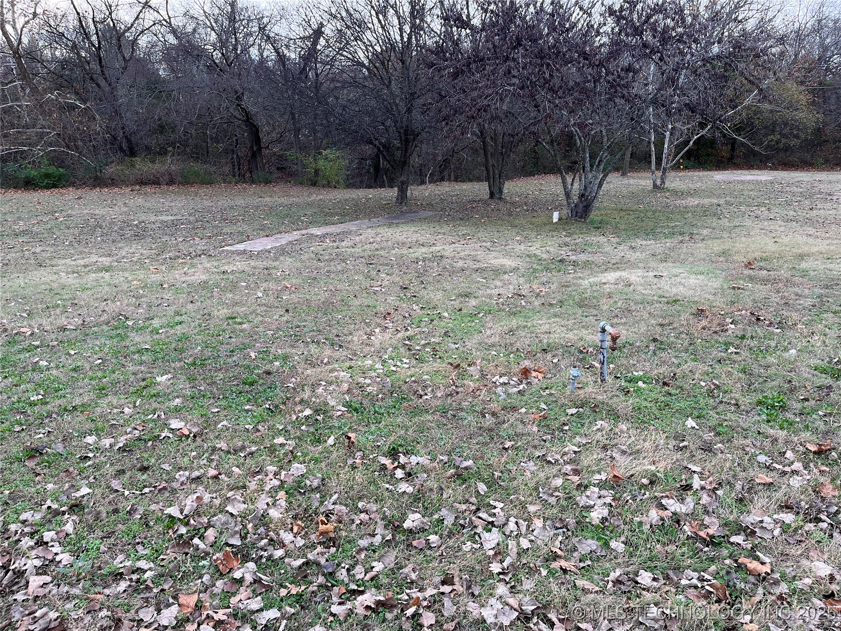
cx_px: 420
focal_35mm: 26
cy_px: 316
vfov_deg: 53.1
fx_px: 632
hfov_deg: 67.3
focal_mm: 5.1
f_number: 1.6
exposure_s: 1/415
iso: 50
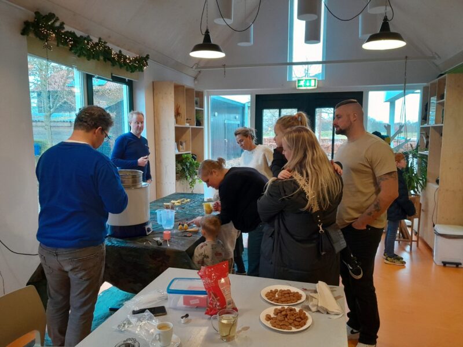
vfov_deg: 51.4
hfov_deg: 65.3
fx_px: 361
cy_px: 174
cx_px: 232
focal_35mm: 27
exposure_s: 1/50
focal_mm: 4
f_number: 1.8
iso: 320
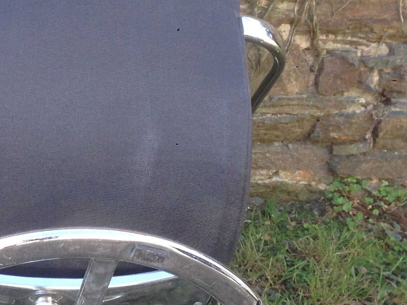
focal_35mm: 96
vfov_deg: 15.4
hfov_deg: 19.8
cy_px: 129
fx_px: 1129
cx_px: -9
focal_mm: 4.12
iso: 64
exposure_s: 1/120
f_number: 2.4
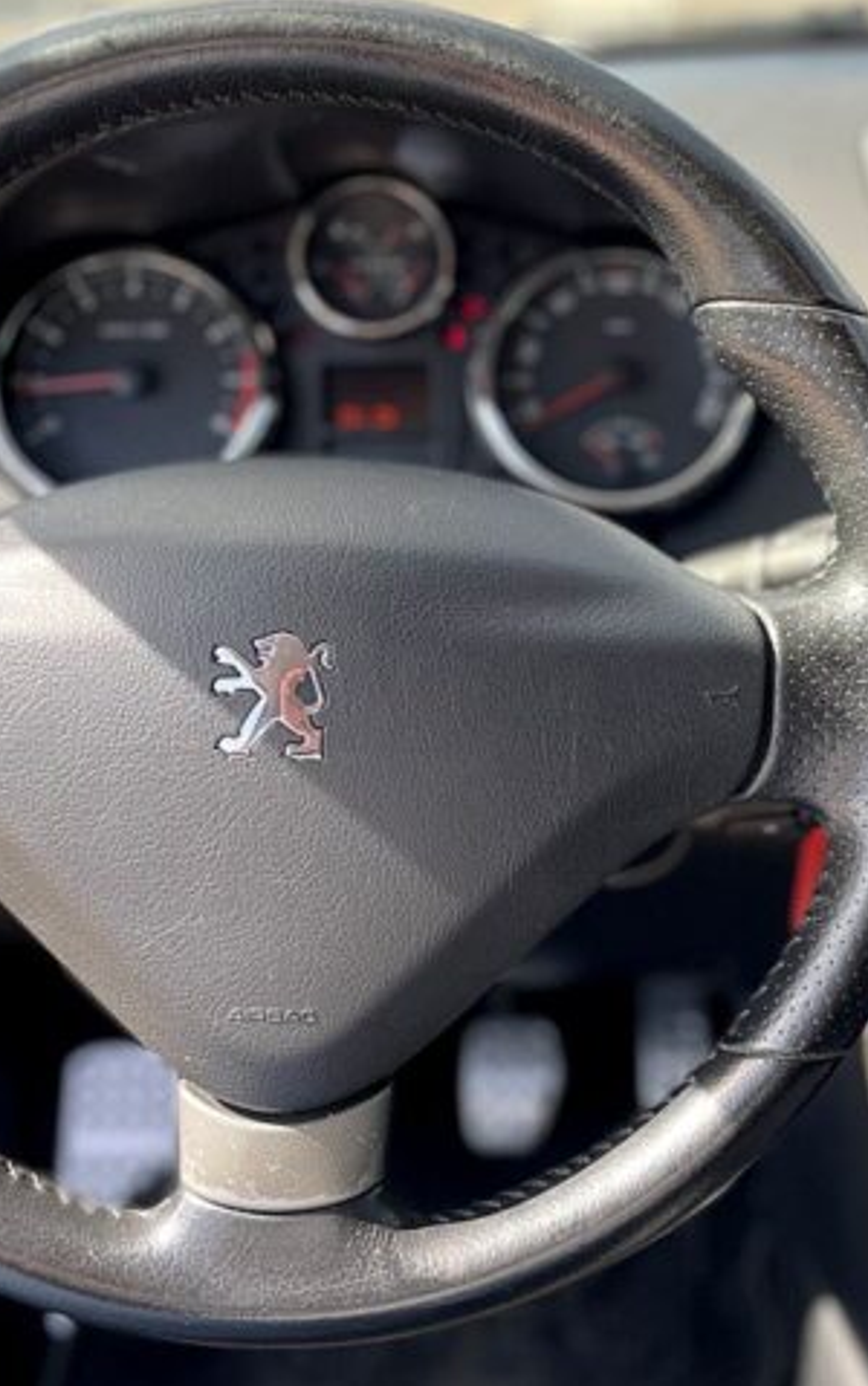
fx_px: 1738
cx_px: 648
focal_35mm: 46
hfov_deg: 27.7
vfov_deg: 43.4
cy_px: 651
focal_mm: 4.2
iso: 50
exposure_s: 1/404
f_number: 1.6
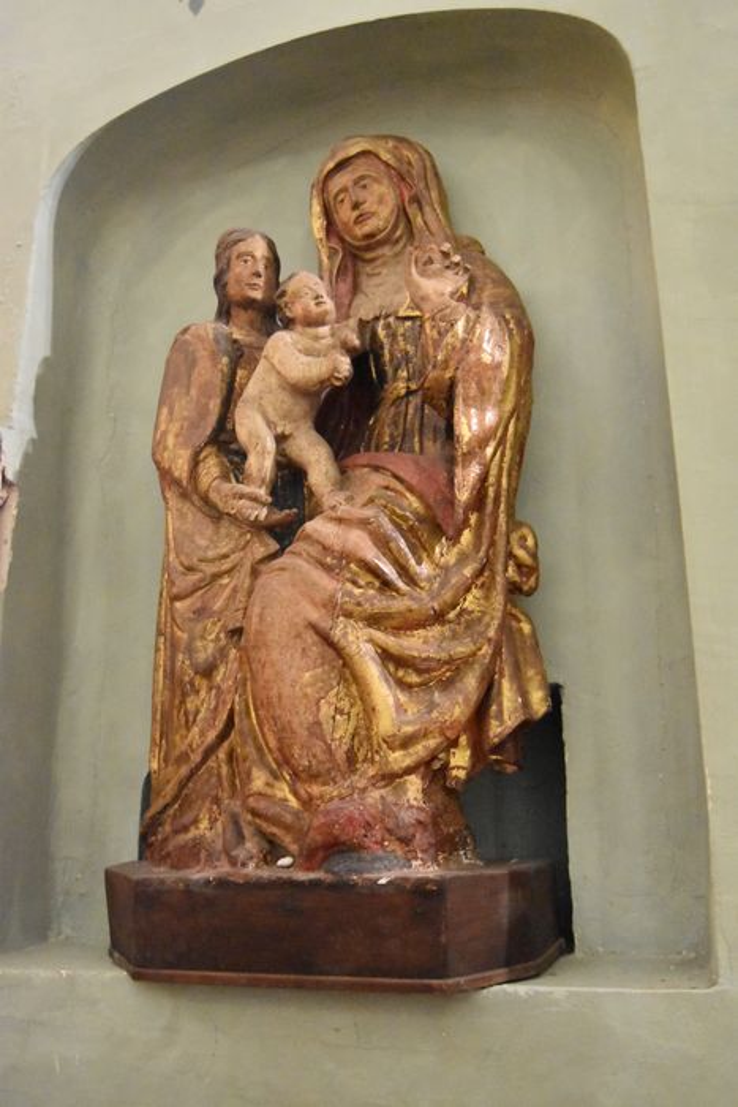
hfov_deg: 40.0
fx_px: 1014
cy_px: 554
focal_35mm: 33
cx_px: 369
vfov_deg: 57.2
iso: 12800
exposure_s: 1/15
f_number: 3.5
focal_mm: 22
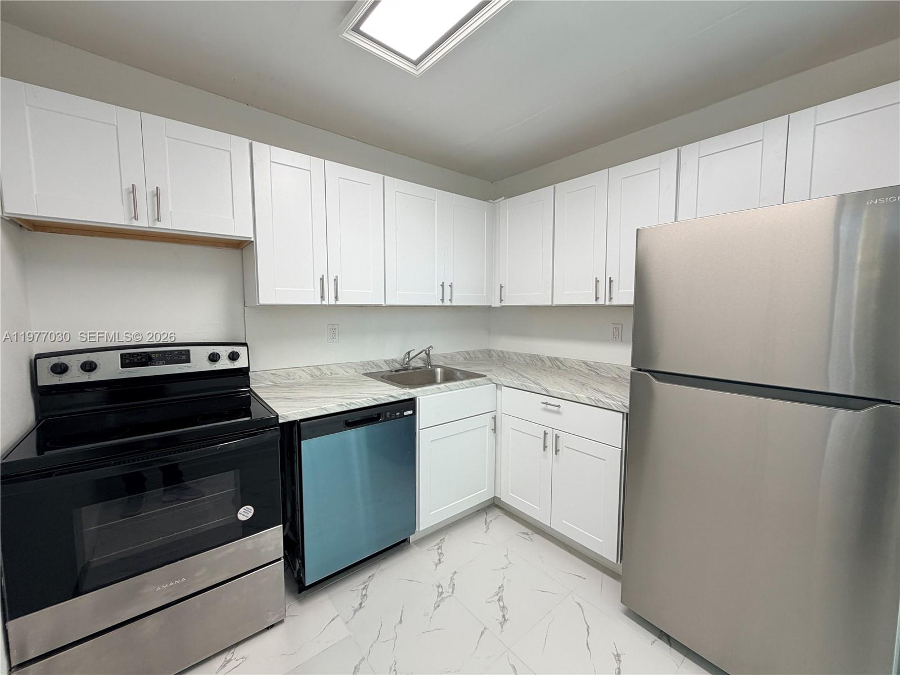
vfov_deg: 85.7
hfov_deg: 102.1
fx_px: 364
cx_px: 450
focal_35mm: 14
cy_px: 338
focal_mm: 2.22
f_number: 2.2
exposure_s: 1/121
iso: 125
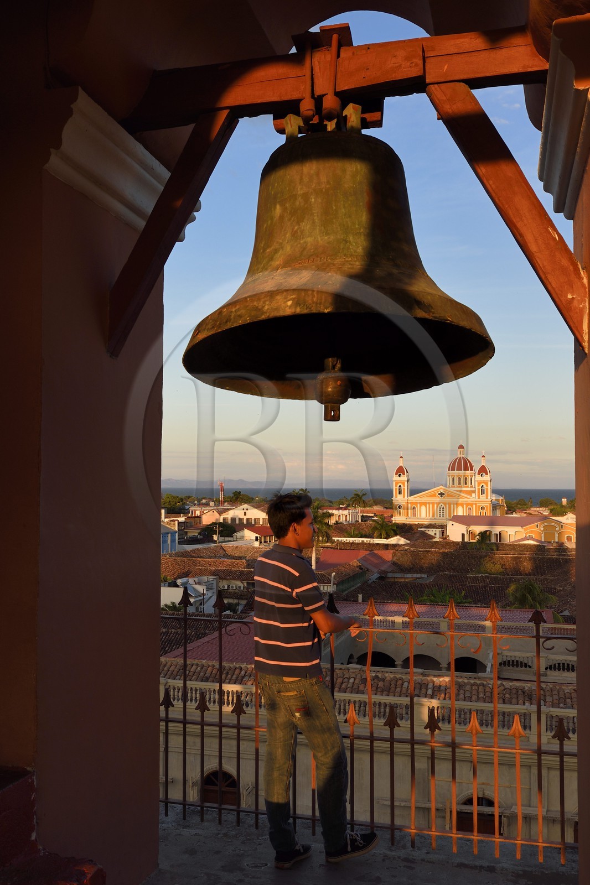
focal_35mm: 32
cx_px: 295
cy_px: 442
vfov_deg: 58.7
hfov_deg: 41.1
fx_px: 787
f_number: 11
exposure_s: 1/160
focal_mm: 32
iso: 400
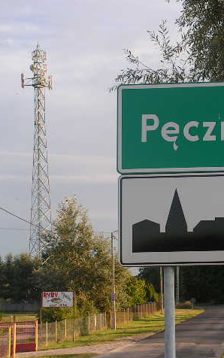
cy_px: 180
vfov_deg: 22.1
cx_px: 219
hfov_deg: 13.7
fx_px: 917
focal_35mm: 94
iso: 64
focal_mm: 11
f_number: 3.3
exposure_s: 1/250
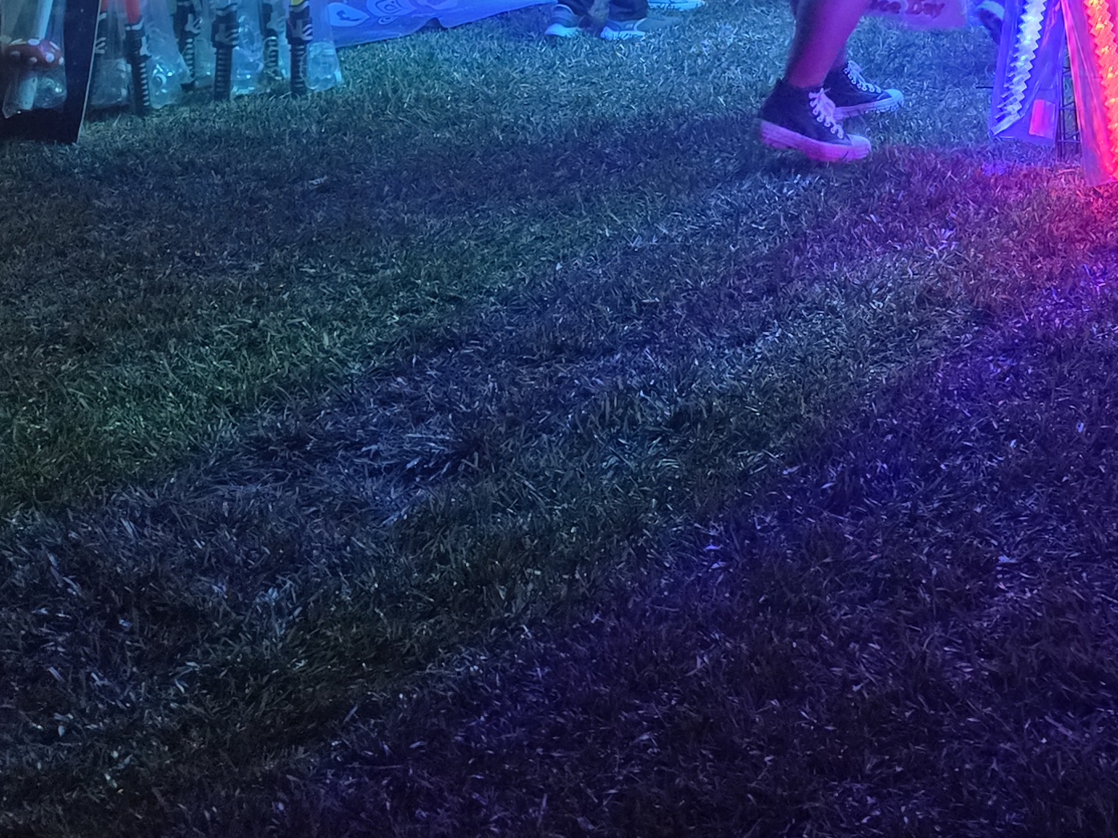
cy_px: -290
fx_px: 2131
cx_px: 1442
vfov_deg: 20.1
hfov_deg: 25.4
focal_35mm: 66
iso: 500
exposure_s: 1/120
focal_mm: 6.5
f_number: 1.4
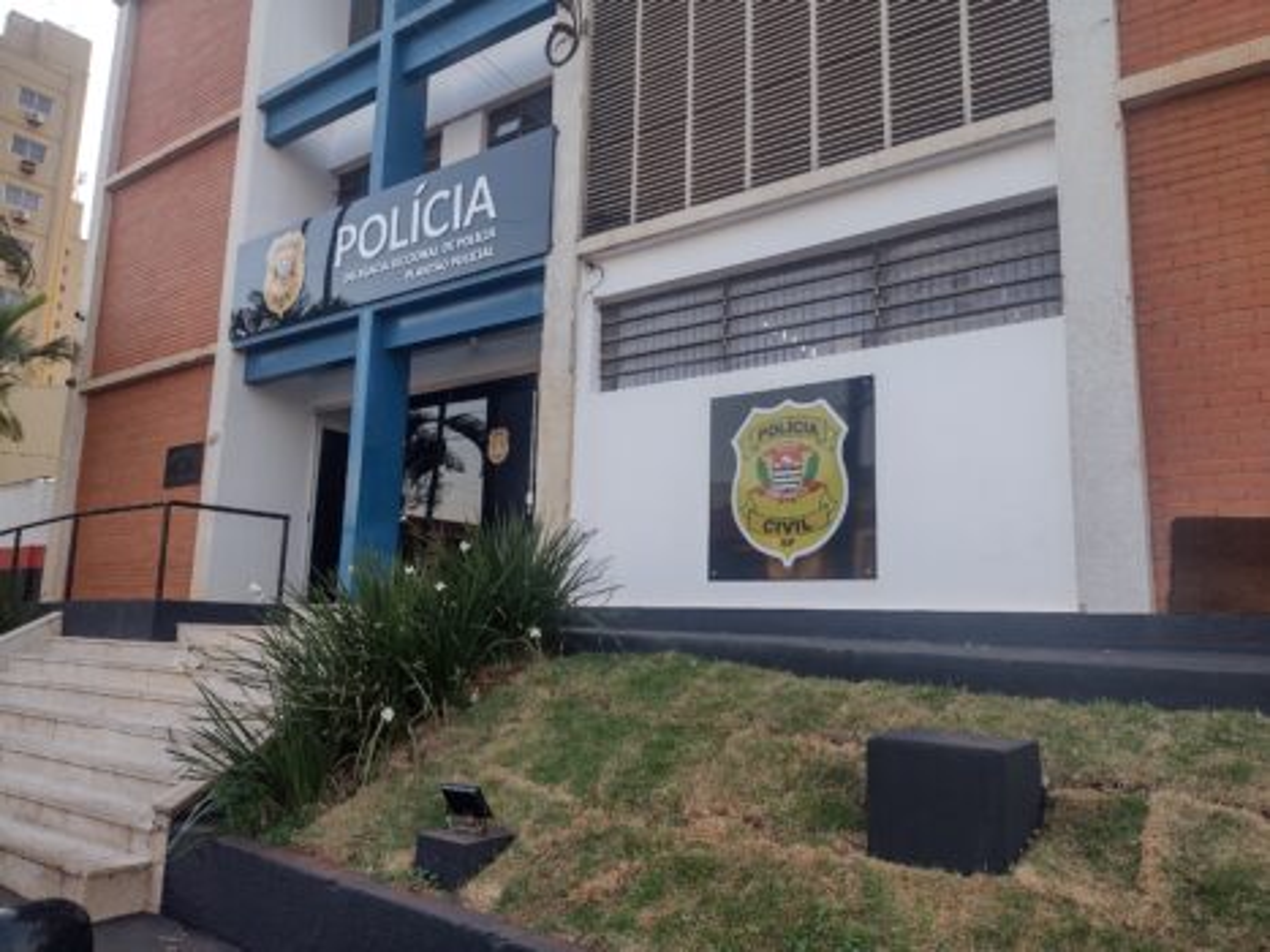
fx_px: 990
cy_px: 476
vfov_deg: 51.3
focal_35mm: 27
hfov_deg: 65.3
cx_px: 635
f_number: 1.7
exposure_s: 1/287
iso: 100
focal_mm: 4.71
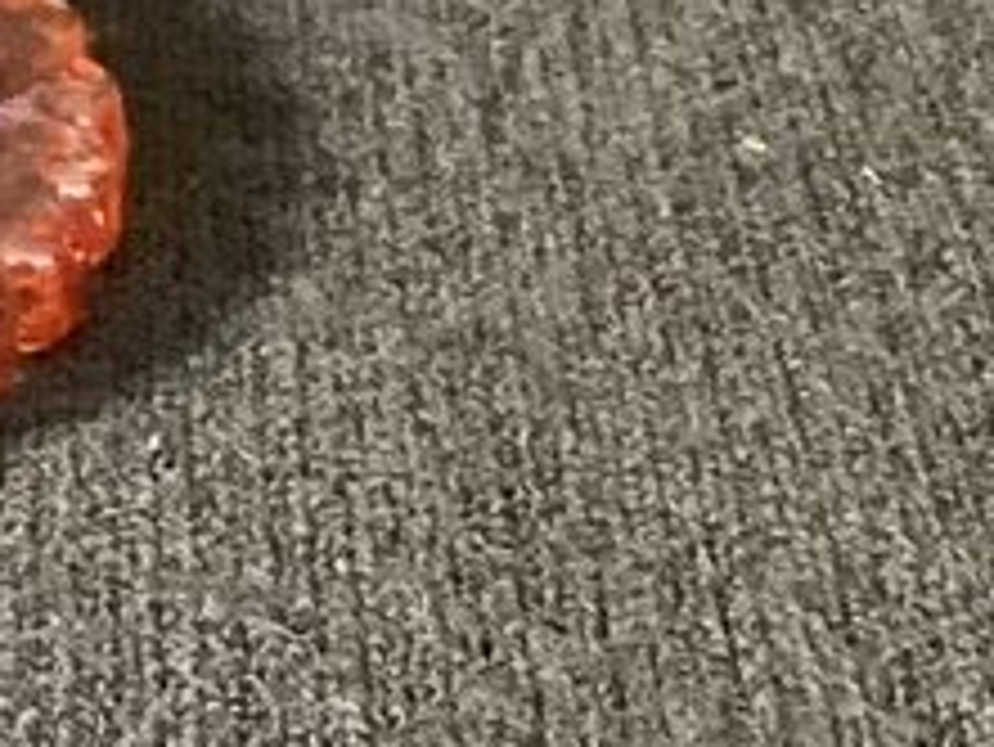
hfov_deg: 9.1
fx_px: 6091
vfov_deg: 6.6
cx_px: -452
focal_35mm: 212
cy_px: -1132
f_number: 2.4
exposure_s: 1/40
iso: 320
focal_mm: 3.3
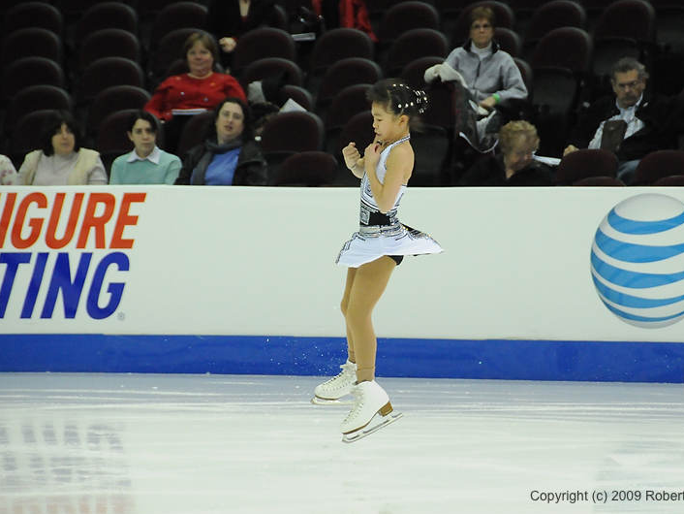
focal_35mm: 245
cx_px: 379
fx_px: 4843
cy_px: 257
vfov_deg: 6.1
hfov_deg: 8.1
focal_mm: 150
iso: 3200
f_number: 5.6
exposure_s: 1/800
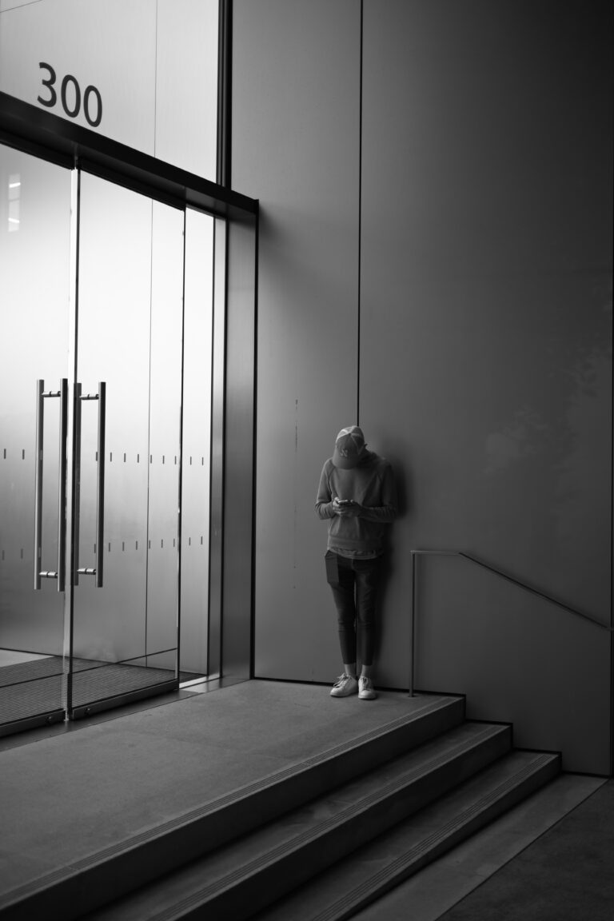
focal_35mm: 40
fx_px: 1023
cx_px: 307
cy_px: 460
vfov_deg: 48.5
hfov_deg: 33.4
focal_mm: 40
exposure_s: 1/50
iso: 180
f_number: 2
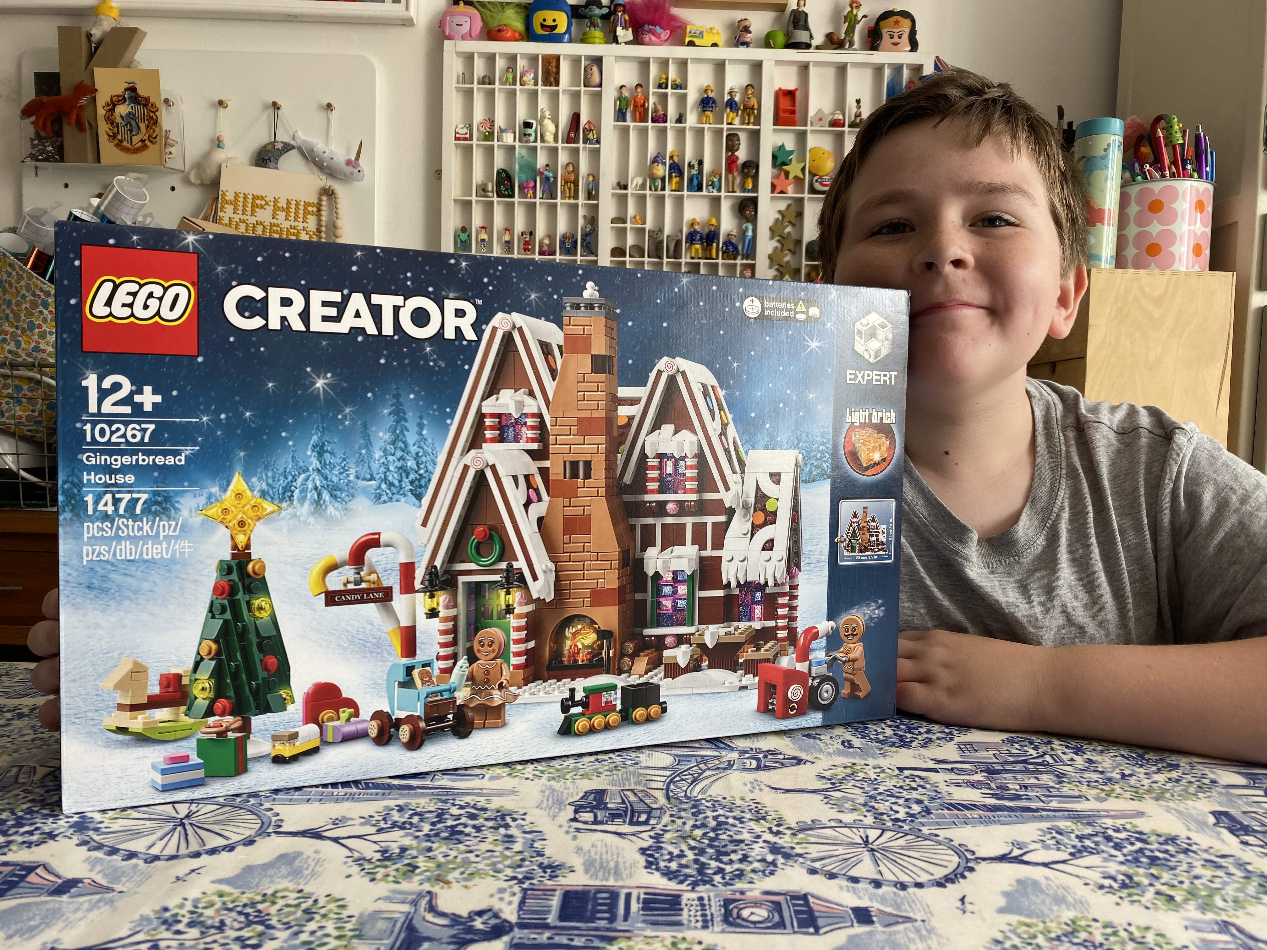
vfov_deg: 53.1
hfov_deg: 67.3
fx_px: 952
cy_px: 475
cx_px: 634
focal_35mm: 26
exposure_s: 1/122
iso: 50
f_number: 1.8
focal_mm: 4.25
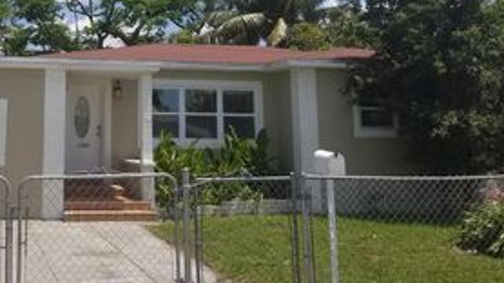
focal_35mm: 51
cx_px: 105
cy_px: -1
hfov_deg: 39.1
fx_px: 681
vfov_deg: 22.5
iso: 50
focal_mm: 4.25
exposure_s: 1/3664
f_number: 1.7
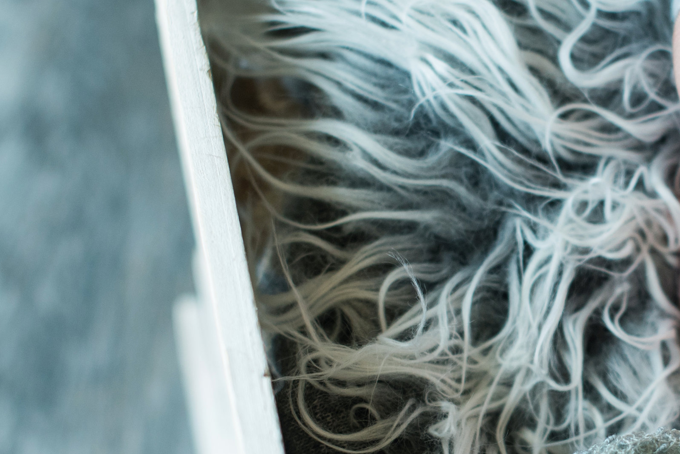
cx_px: 623
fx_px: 2362
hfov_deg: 16.2
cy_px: 323
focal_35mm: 125
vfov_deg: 11.0
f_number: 2.8
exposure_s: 1/400
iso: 640
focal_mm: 50
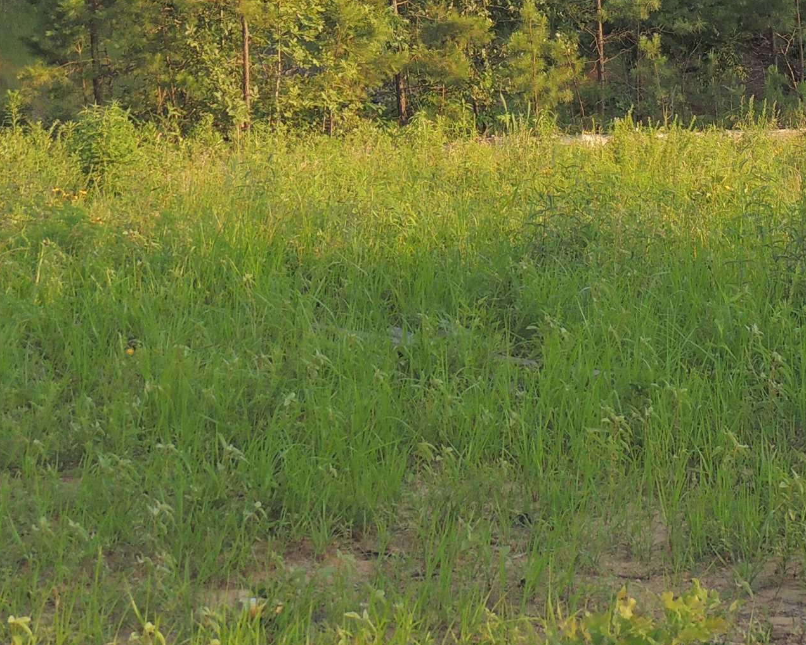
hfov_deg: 16.1
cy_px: -78
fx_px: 2814
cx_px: 702
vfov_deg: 12.8
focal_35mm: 118
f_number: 3.6
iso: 100
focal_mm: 8.9
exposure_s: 1/200
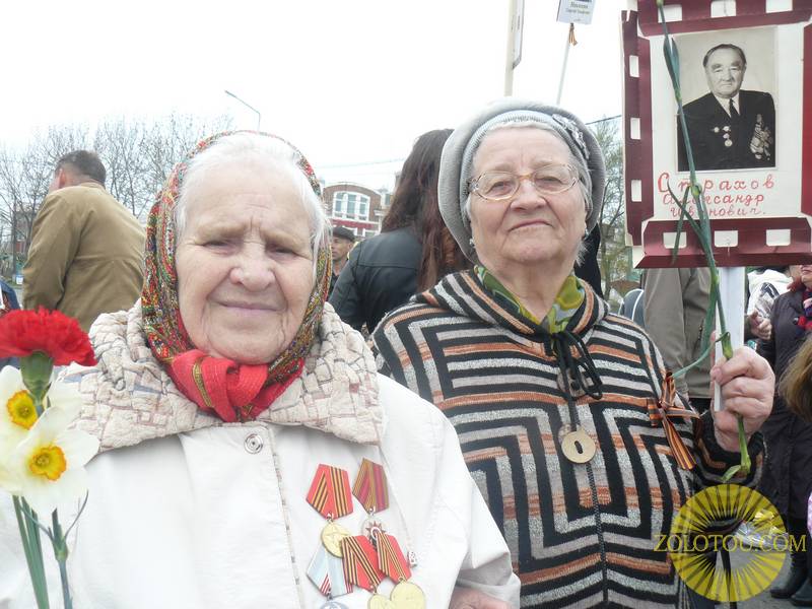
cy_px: 304
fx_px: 844
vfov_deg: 39.7
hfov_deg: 51.4
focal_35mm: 36
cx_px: 406
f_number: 4
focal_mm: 6
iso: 100
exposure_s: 1/160
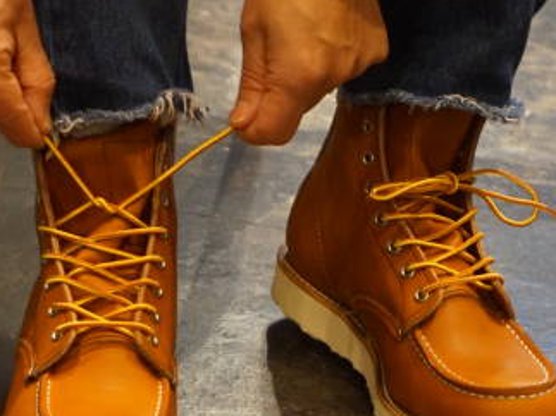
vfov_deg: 10.8
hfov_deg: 14.4
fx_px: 2200
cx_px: 238
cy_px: 258
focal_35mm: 137
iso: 3200
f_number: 5.6
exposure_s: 1/30
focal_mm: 48
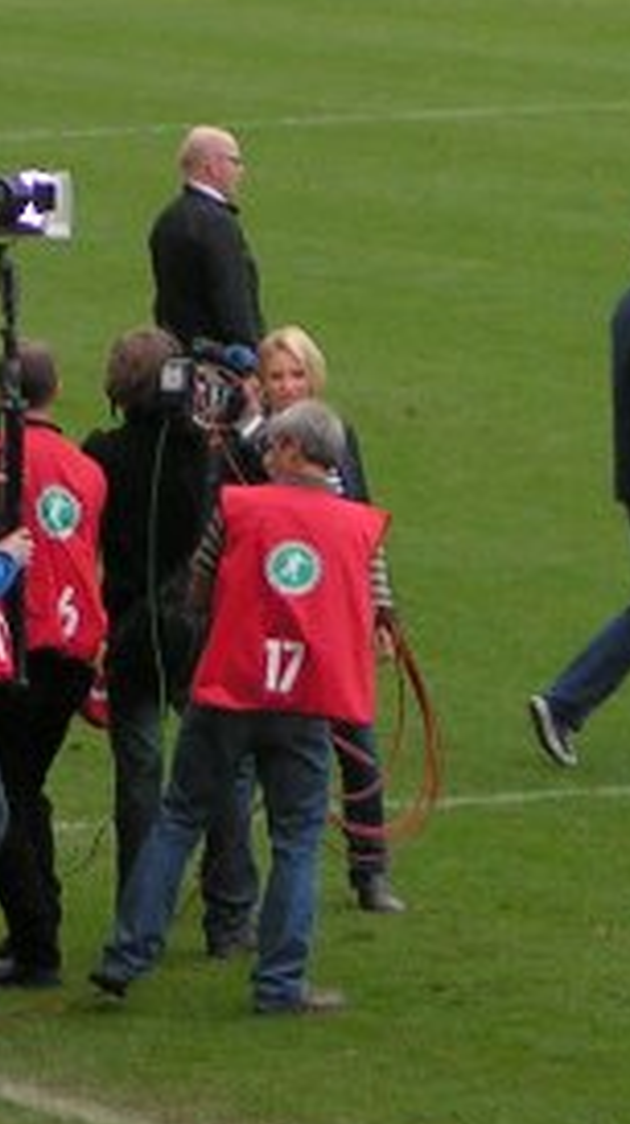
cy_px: 634
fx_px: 16379
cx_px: 259
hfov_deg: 2.2
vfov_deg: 3.9
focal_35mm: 550
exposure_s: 1/200
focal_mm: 26.3
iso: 80
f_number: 3.5
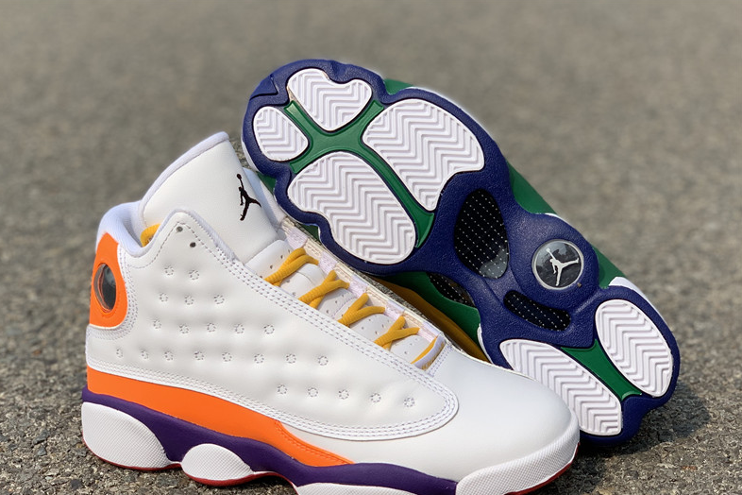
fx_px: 1134
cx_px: 365
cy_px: 281
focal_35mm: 55
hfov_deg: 36.2
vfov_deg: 24.6
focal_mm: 6
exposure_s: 1/1597
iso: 16
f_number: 2.4
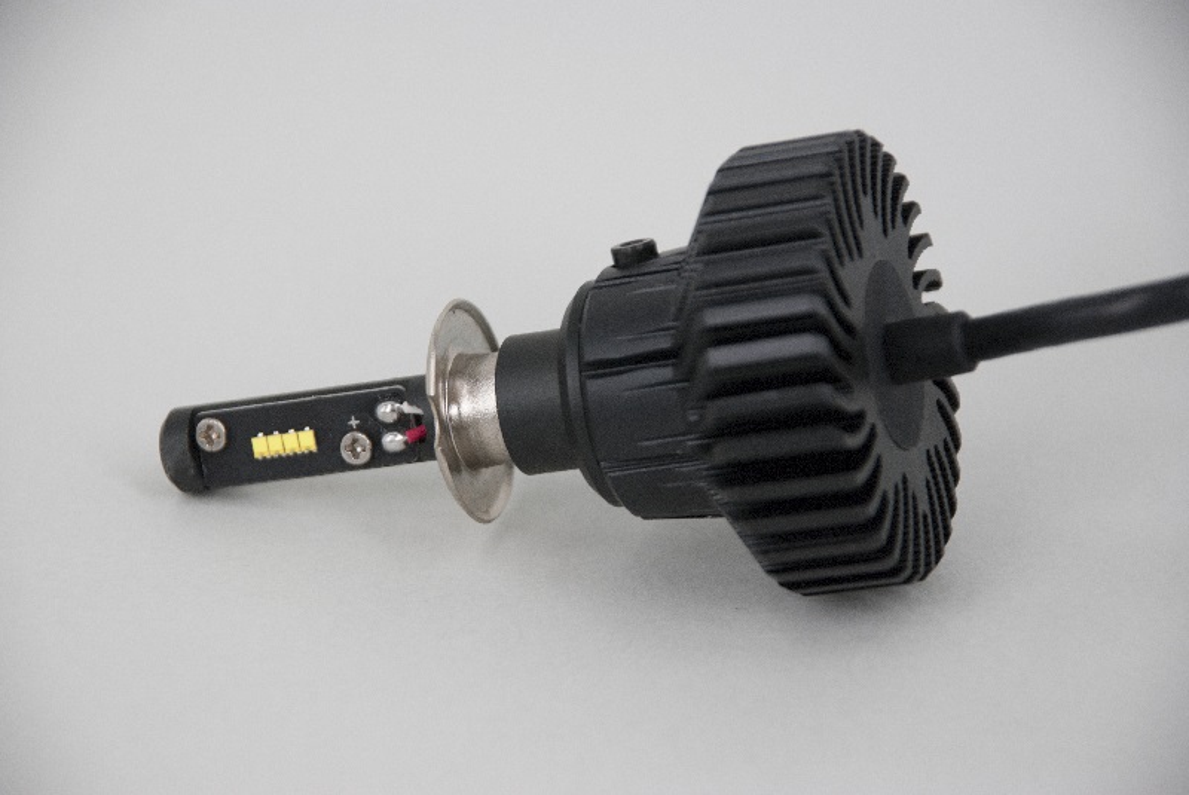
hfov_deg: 10.2
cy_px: 398
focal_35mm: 202
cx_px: 594
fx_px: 6694
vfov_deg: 6.8
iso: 320
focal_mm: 135
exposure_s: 1/160
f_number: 5.6
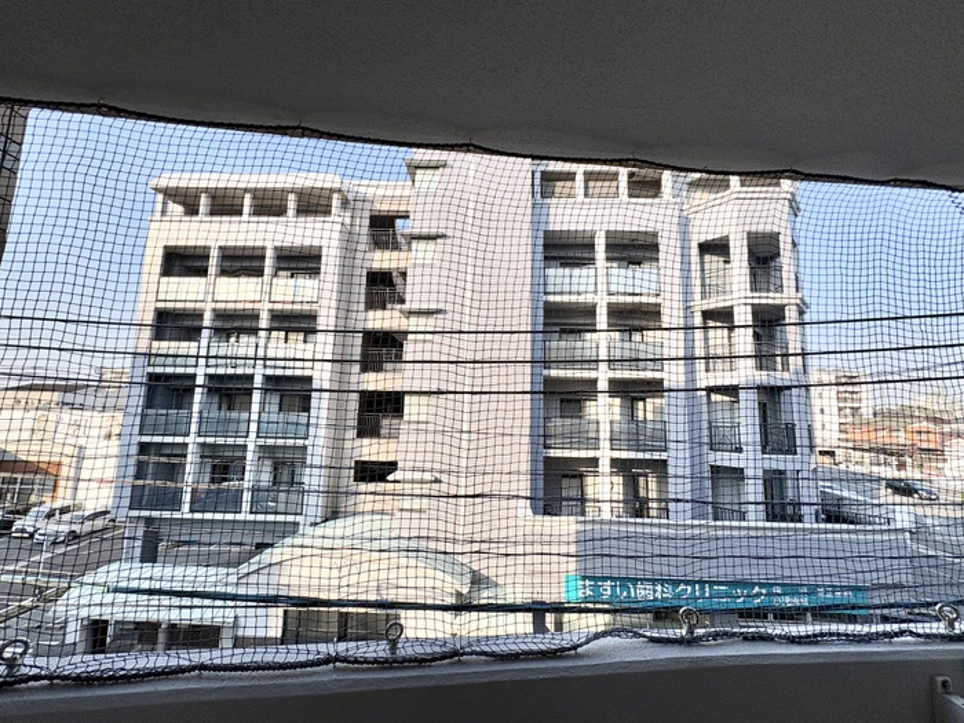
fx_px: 390
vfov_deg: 85.7
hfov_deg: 102.1
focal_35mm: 14
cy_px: 362
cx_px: 482
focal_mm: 2.22
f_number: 2.2
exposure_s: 1/1020
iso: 50
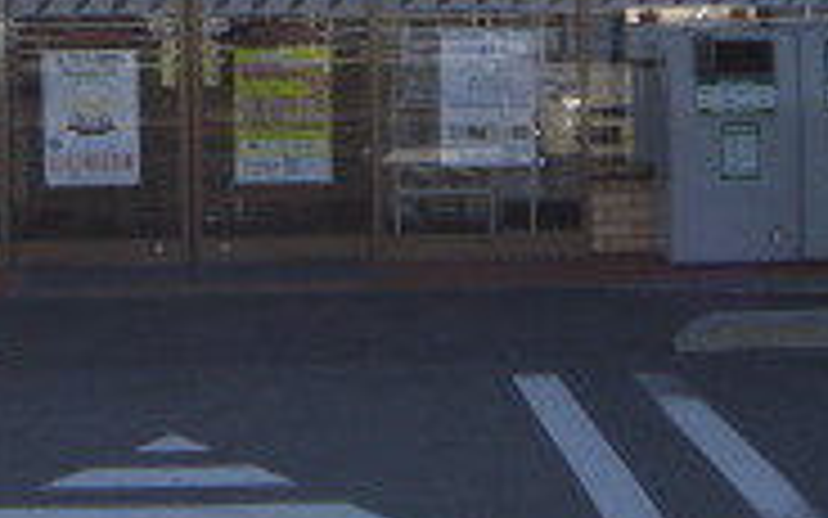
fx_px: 3159
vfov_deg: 9.2
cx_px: 490
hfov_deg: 14.9
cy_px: -135
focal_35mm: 140
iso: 64
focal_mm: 6.2
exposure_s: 1/1000
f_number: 2.7
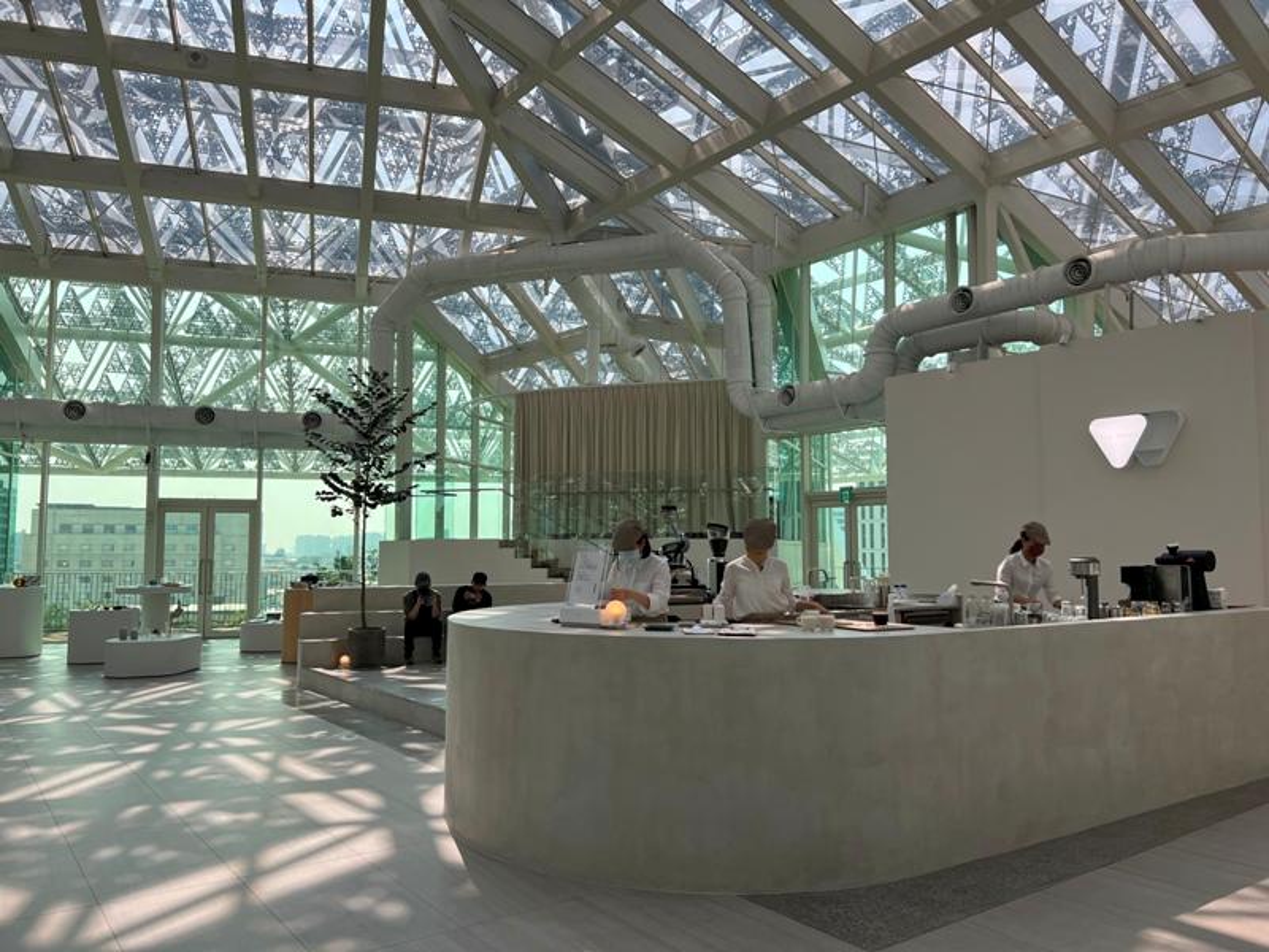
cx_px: 634
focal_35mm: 26
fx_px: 953
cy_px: 476
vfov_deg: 53.1
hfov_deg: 67.3
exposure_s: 1/1698
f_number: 1.5
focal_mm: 5.7
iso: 50
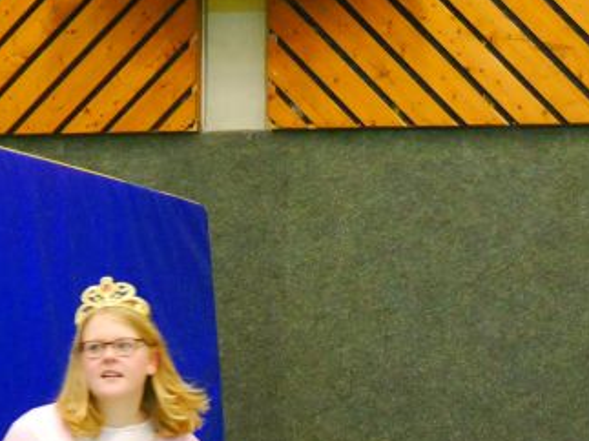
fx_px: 2738
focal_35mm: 161
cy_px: 421
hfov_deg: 12.2
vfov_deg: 9.2
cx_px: 458
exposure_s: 1/50
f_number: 4.2
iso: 3200
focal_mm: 26
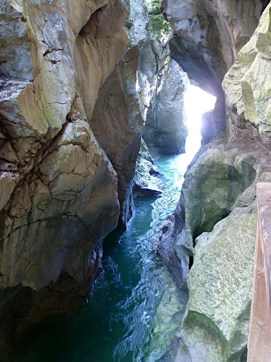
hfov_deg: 54.9
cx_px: 136
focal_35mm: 25
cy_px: 181
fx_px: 261
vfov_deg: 69.4
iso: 400
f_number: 3.3
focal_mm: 4.1
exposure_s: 1/8
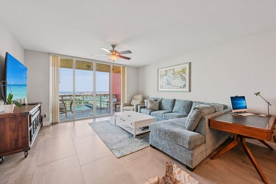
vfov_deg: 81.2
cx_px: 138
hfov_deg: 104.3
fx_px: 107
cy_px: 92
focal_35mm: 14
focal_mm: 14
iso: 800
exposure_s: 1/100
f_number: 8
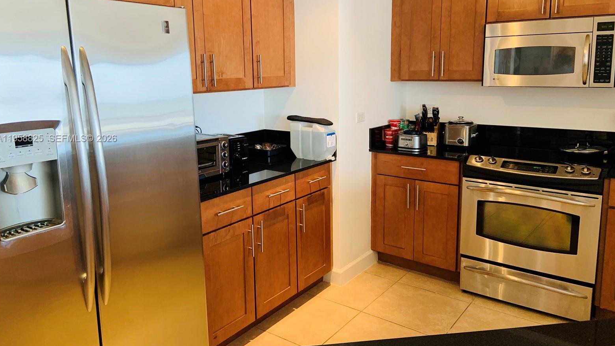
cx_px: 309
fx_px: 473
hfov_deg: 66.1
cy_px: 139
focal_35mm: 29
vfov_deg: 40.0
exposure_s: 1/60
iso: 160
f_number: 1.8
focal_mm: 4.25
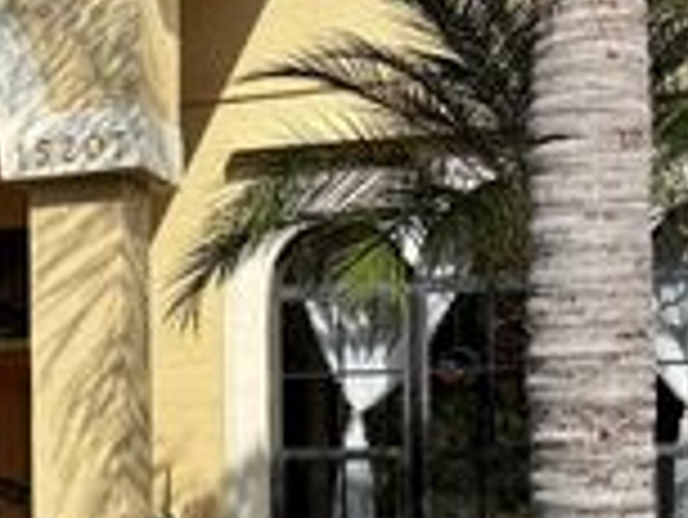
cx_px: -139
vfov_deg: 17.2
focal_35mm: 85
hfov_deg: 21.4
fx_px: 1691
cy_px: 421
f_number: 1.6
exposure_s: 1/4255
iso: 50
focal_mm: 5.96
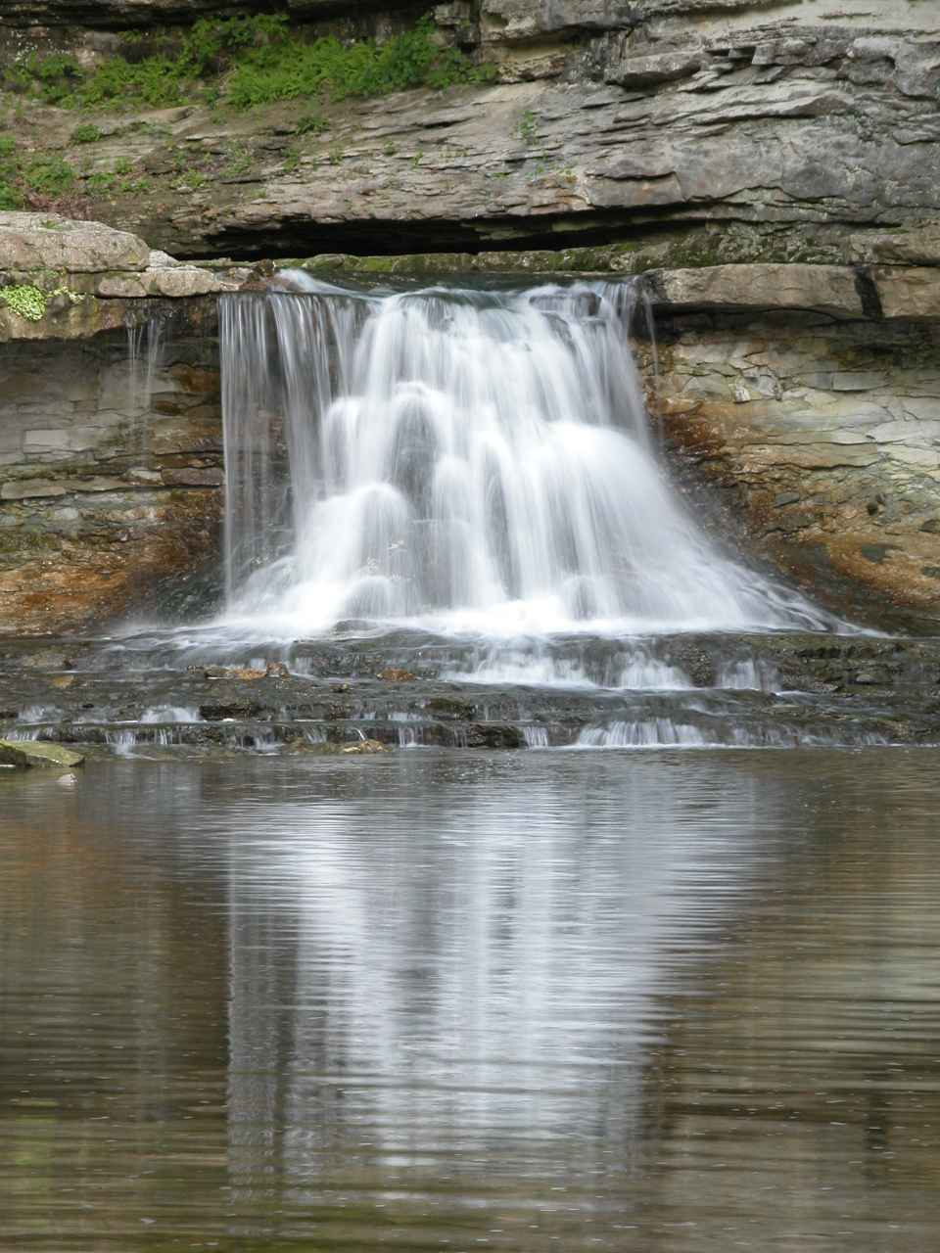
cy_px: 626
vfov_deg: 10.4
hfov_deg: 7.8
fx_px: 6915
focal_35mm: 191
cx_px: 470
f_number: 8
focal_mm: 48.5
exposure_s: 1/3.9
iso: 157
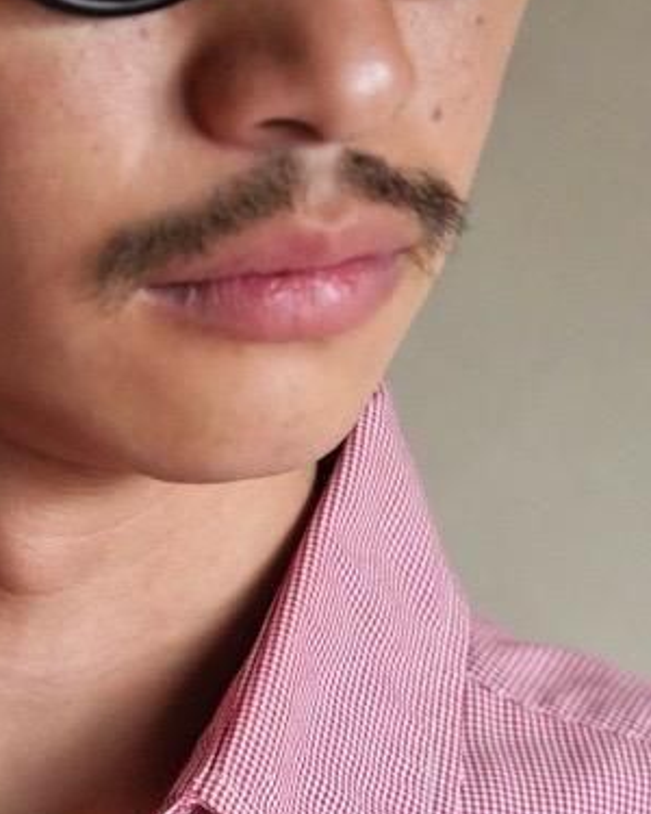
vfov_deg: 8.7
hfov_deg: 6.9
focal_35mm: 222
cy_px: 798
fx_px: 5347
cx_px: 28
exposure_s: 1/125
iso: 3200
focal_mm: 50
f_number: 3.9
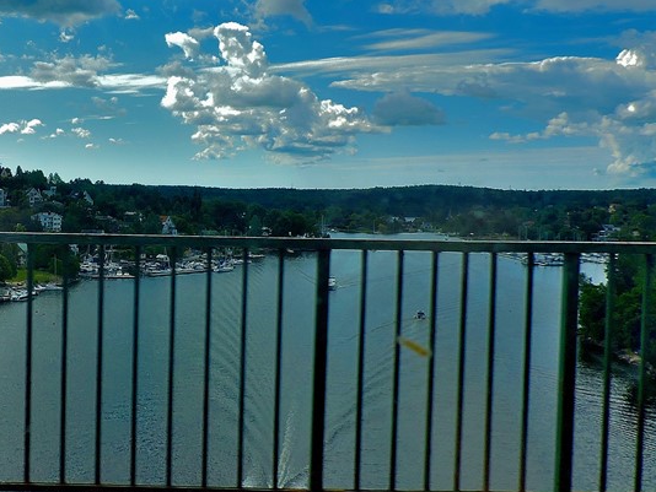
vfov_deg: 31.5
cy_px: 234
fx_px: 872
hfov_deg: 40.0
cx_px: 155
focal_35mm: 46
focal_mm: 4.3
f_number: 3
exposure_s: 1/1000
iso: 100
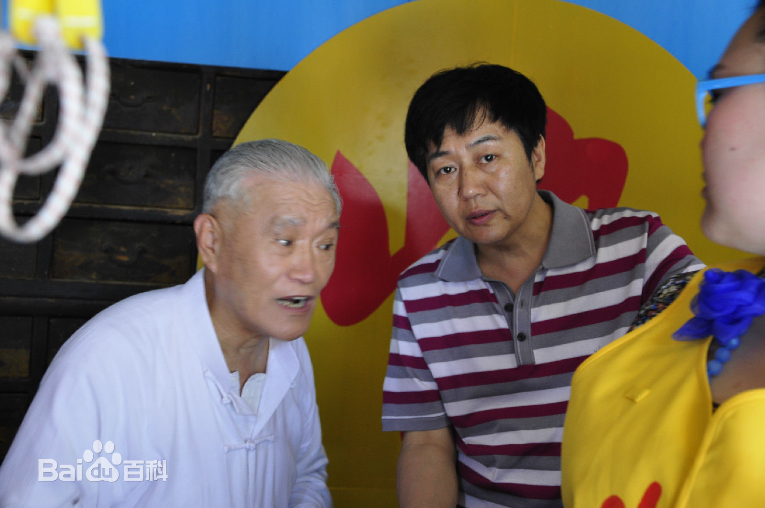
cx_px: 382
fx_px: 1114
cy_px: 254
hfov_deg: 37.9
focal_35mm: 52
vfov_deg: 25.7
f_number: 4.5
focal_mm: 35
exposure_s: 1/15
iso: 400
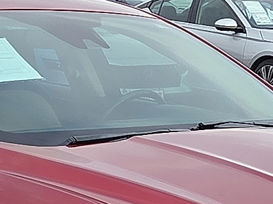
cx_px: 73
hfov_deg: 10.9
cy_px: 248
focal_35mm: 181
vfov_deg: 8.1
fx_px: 1427
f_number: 1.8
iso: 76
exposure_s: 1/833
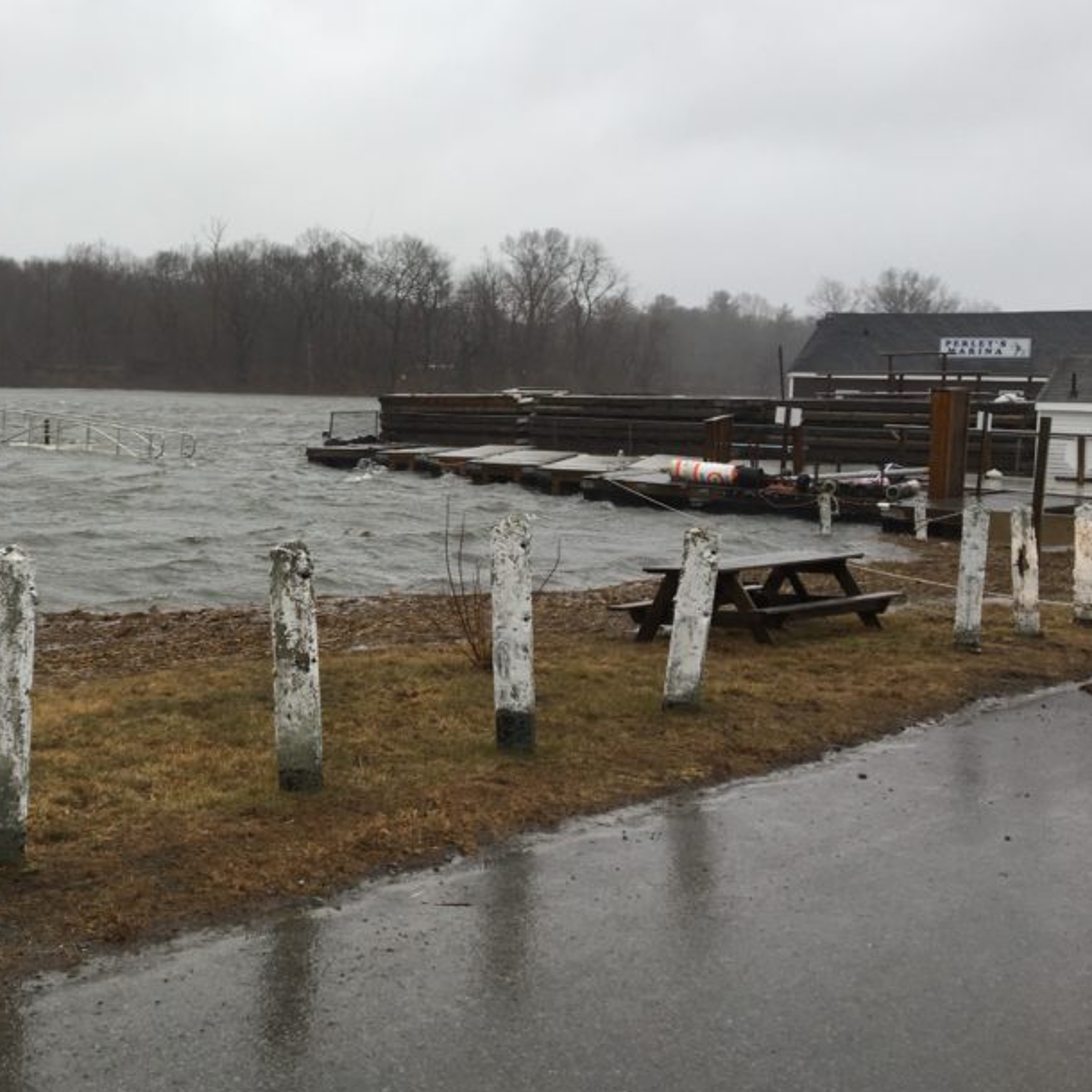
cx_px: 208
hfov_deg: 37.7
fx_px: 1535
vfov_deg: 39.1
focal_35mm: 43
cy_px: 471
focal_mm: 4.15
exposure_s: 1/150
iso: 25
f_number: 2.2
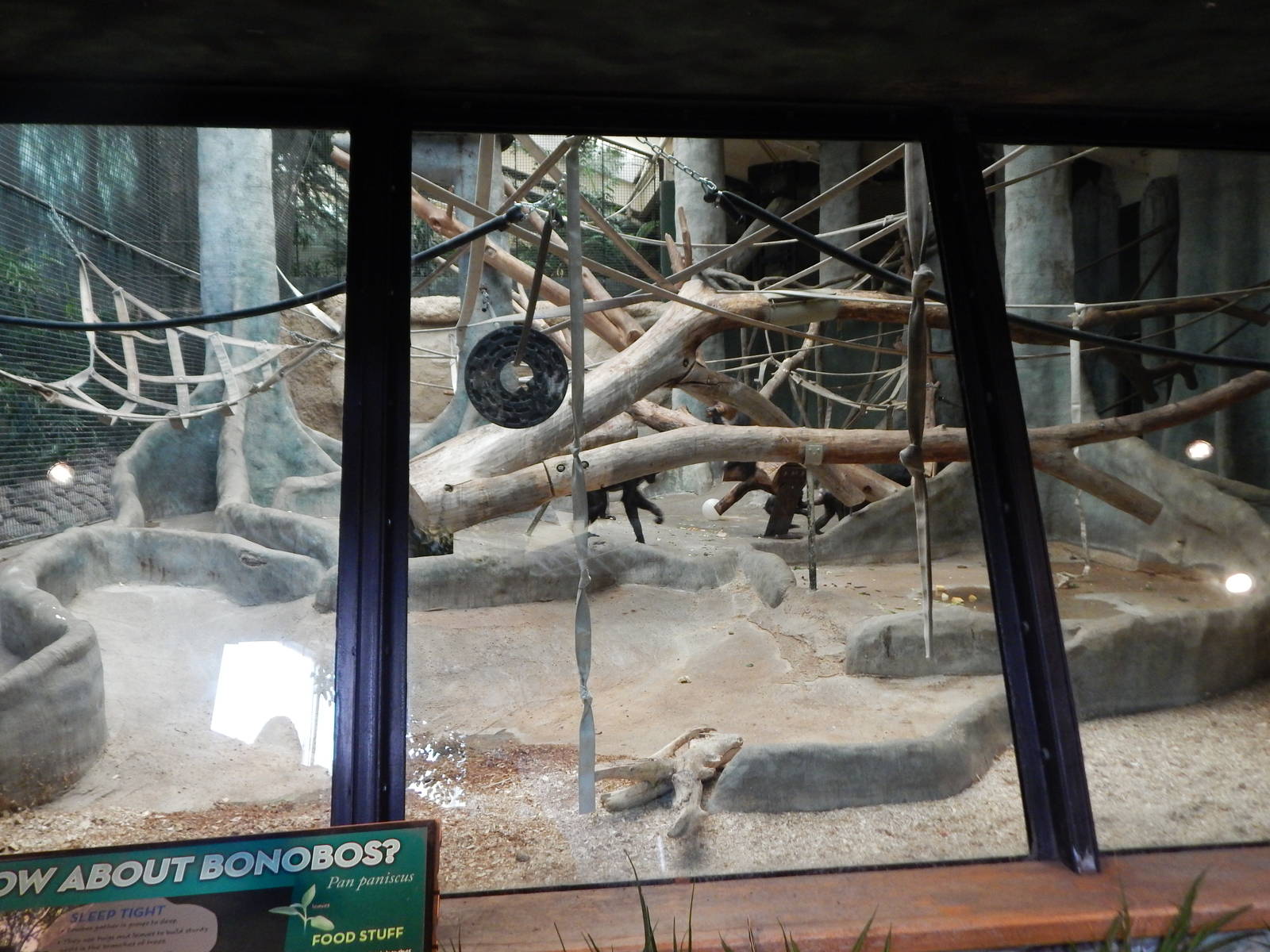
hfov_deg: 63.4
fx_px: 1027
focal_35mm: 28
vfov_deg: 49.7
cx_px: 635
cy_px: 476
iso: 400
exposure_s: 1/40
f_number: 3.2
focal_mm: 5.1
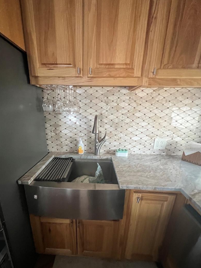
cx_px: 89
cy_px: 149
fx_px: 116
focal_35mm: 15
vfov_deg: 97.8
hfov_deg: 81.4
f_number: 1.8
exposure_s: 1/60
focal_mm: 1.57
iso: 800
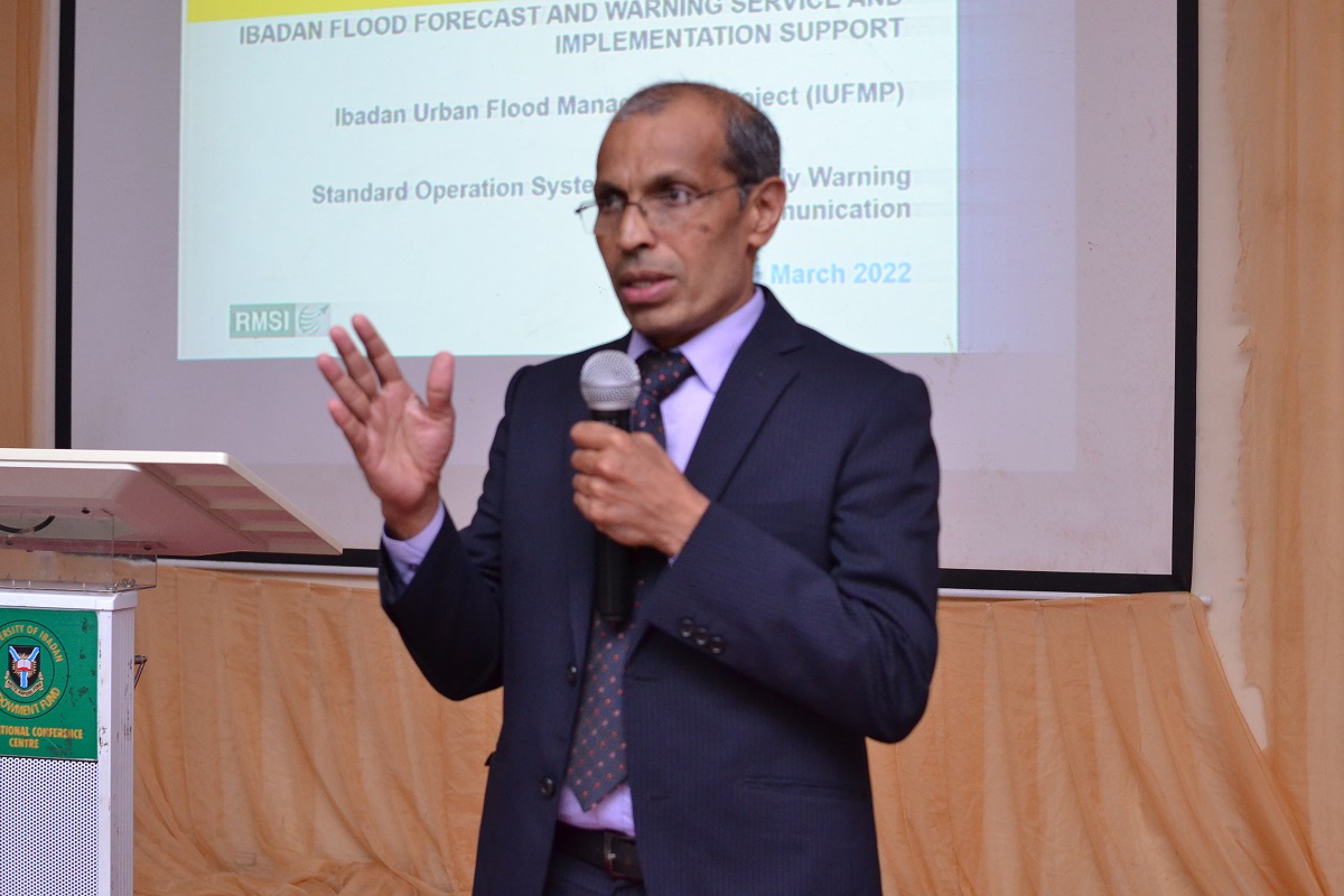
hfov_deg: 37.9
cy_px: 448
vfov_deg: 25.8
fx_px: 1960
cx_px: 672
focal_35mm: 52
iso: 1600
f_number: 2.8
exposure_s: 1/125
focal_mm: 35
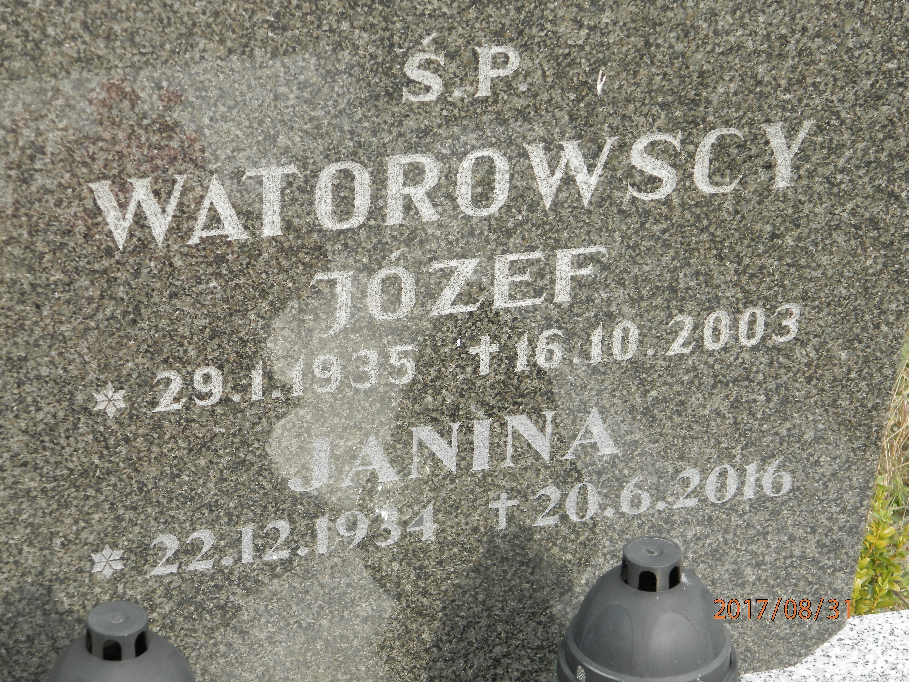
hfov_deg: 18.5
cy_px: 341
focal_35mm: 106
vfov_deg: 14.0
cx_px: 454
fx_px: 2784
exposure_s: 1/160
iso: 80
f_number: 4.5
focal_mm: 19
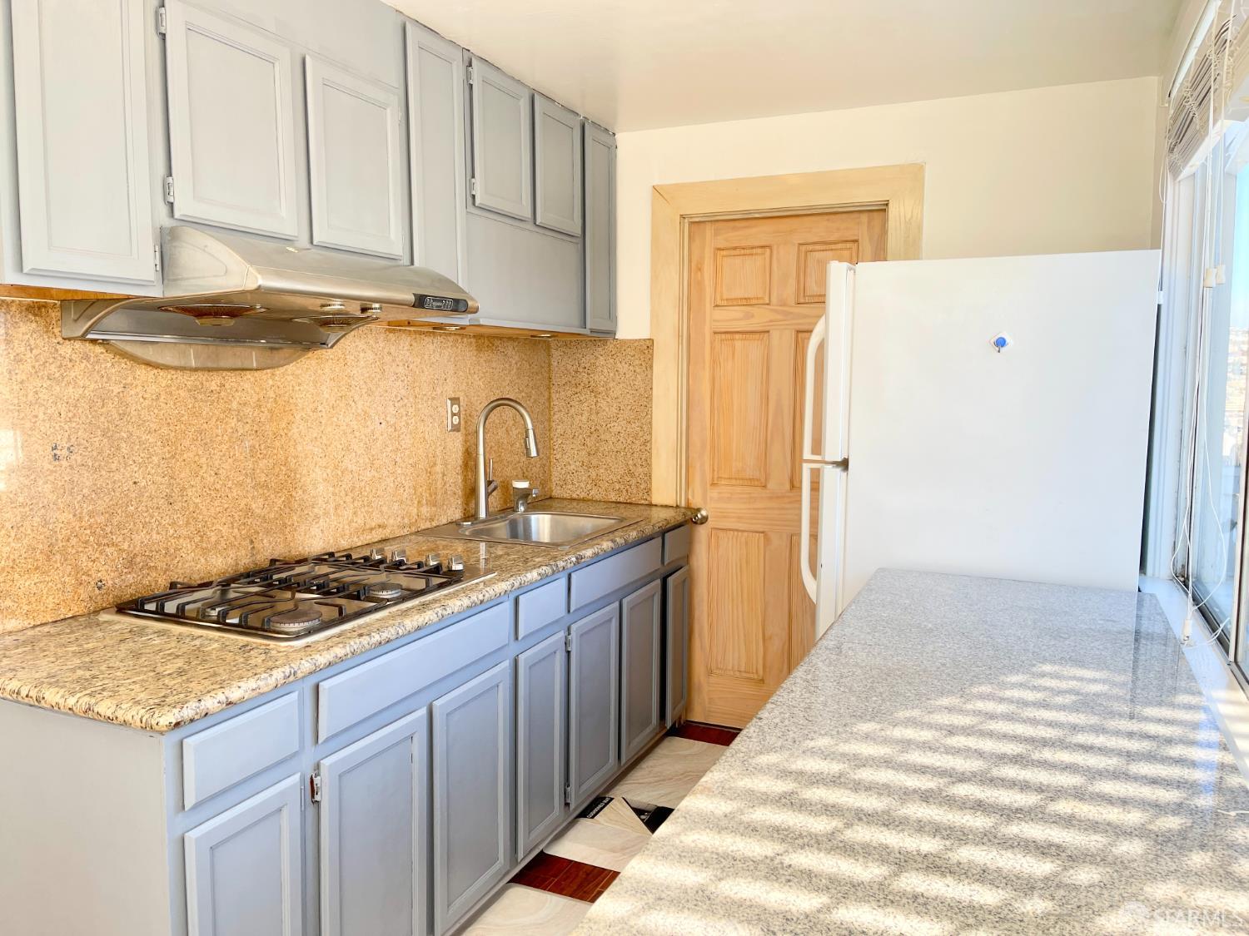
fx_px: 938
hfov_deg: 67.3
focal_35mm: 26
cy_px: 468
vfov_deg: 53.1
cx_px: 624
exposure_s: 1/159
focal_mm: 5.1
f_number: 1.6
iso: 32
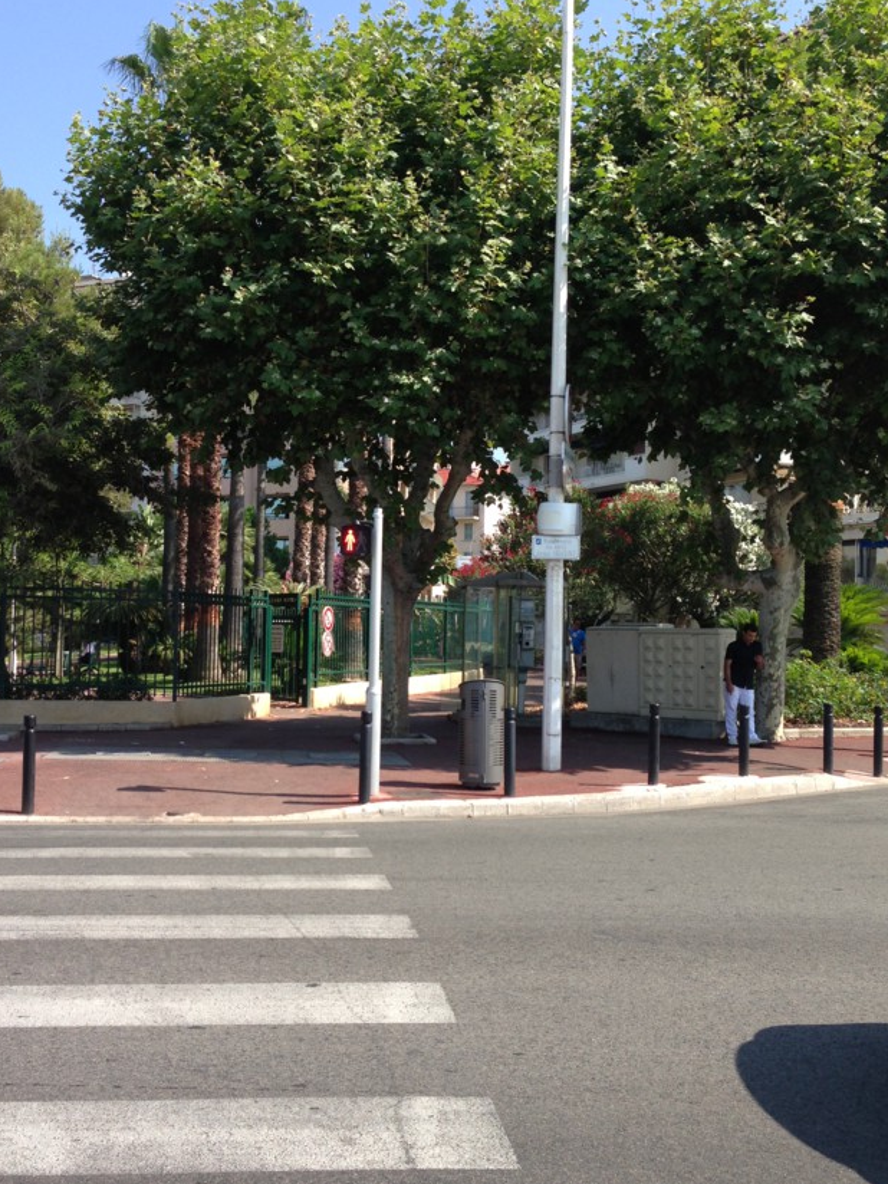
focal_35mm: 41
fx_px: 1402
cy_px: 608
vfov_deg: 45.8
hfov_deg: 35.0
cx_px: 361
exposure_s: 1/723
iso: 50
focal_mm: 4.13
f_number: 2.4
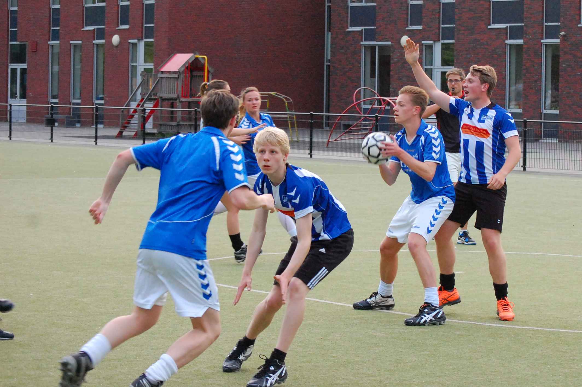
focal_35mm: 82
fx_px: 1333
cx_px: 291
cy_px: 194
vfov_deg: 16.5
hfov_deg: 24.6
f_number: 6.3
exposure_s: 1/250
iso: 1600
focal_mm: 55
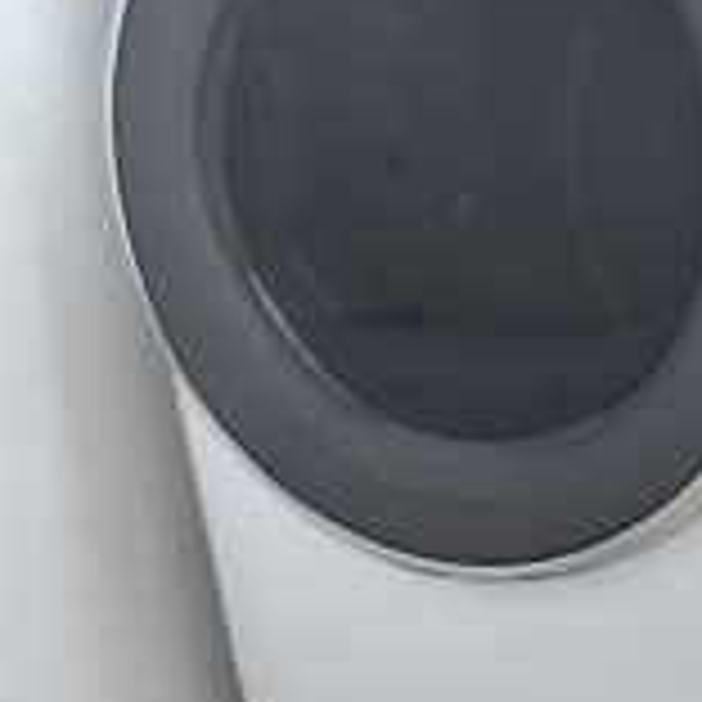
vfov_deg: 28.3
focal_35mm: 59
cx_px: 1107
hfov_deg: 22.6
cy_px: 590
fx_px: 1354
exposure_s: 1/125
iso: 800
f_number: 3.5
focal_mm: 10
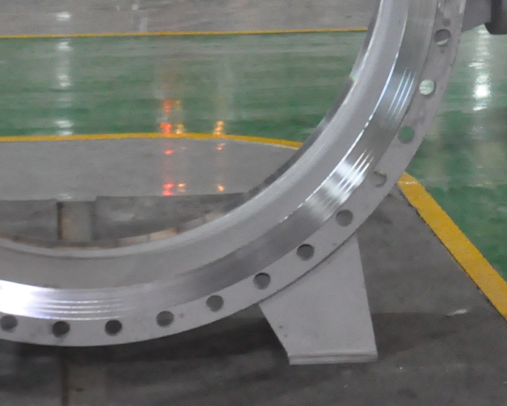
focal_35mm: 110
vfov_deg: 13.6
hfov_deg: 17.5
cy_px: -91
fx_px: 1647
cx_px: 288
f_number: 5.6
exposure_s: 1/80
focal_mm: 21
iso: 3200
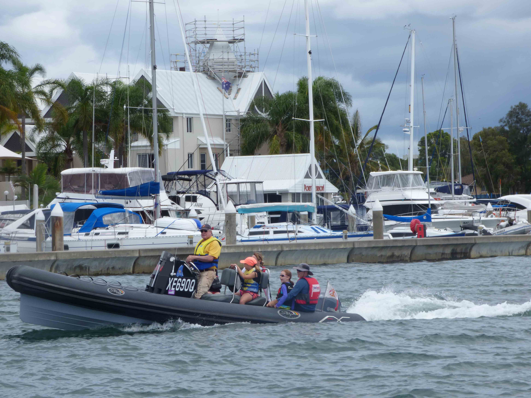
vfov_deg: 8.8
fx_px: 2592
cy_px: 199
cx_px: 266
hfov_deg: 11.7
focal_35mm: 169
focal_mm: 30.3
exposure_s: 1/320
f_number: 7.1
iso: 100
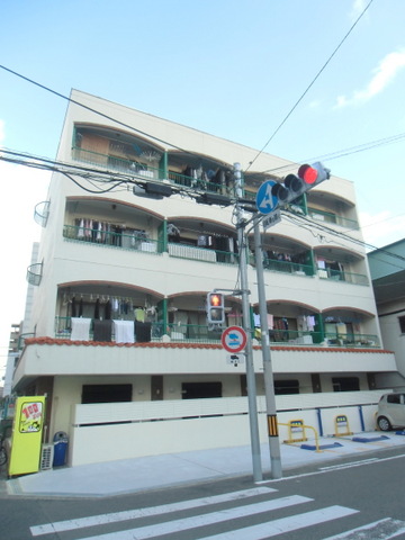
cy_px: 270
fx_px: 374
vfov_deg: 71.6
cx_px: 202
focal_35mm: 24
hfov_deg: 56.8
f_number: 3
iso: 64
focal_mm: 4.24
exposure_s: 1/200
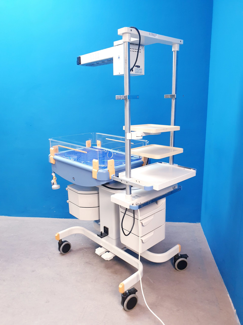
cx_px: 122
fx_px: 243
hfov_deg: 53.1
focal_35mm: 26
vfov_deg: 67.3
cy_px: 162
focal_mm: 4.3
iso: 320
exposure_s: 1/50
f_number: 2.4
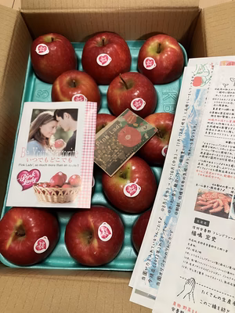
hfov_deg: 49.7
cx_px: 118
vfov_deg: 63.4
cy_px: 156
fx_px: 253
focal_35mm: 28
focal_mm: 3.99
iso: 160
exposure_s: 1/59
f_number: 1.8
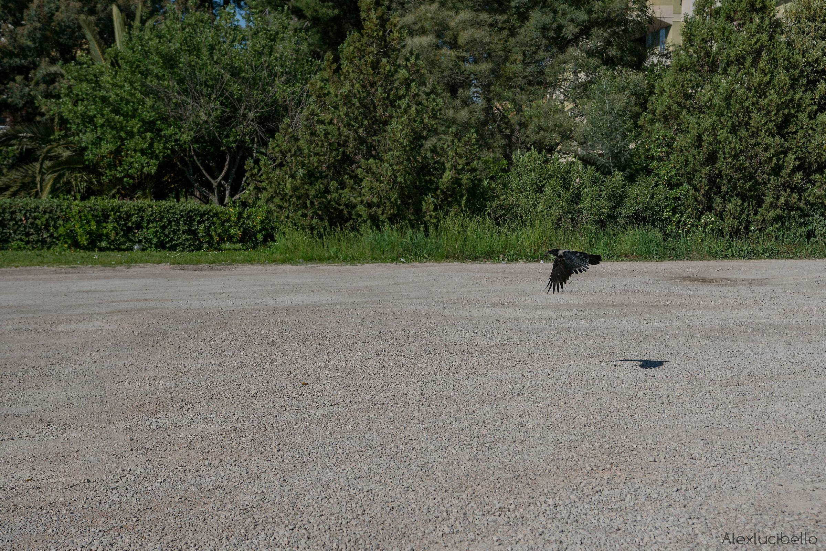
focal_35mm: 52
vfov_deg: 25.8
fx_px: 1204
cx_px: 413
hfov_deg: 37.9
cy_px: 276
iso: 100
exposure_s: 1/3200
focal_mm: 35
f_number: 4.5
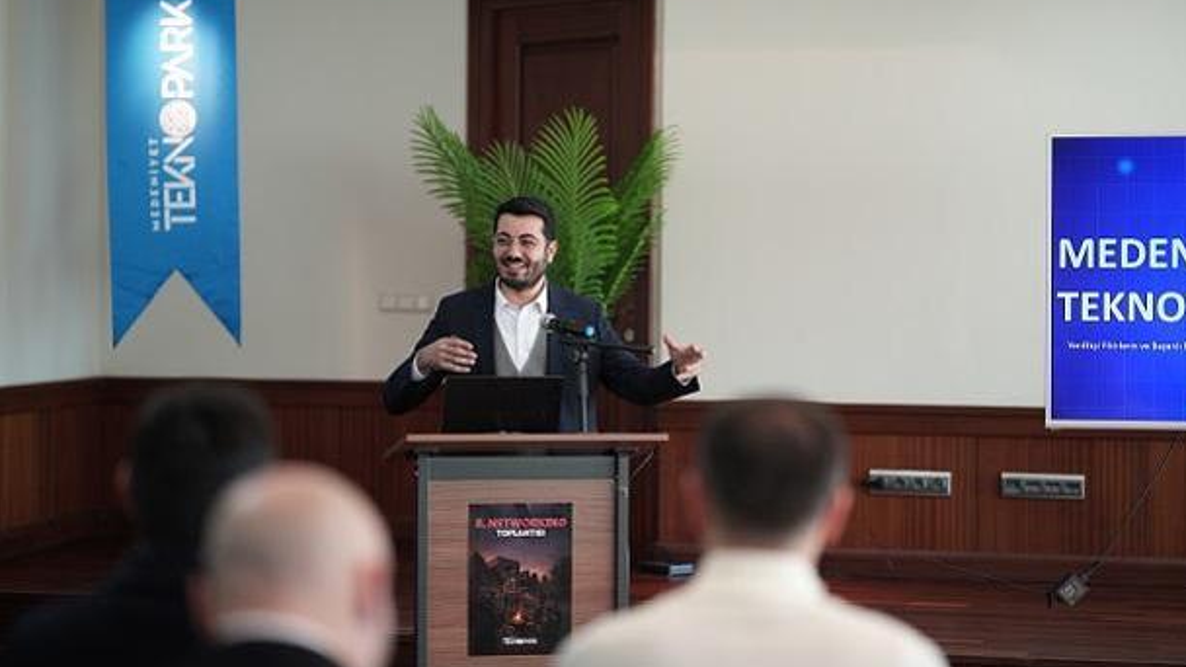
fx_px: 2830
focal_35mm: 90
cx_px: 598
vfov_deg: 13.4
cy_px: 337
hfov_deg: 23.7
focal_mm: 85
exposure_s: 1/400
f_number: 1.4
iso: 320
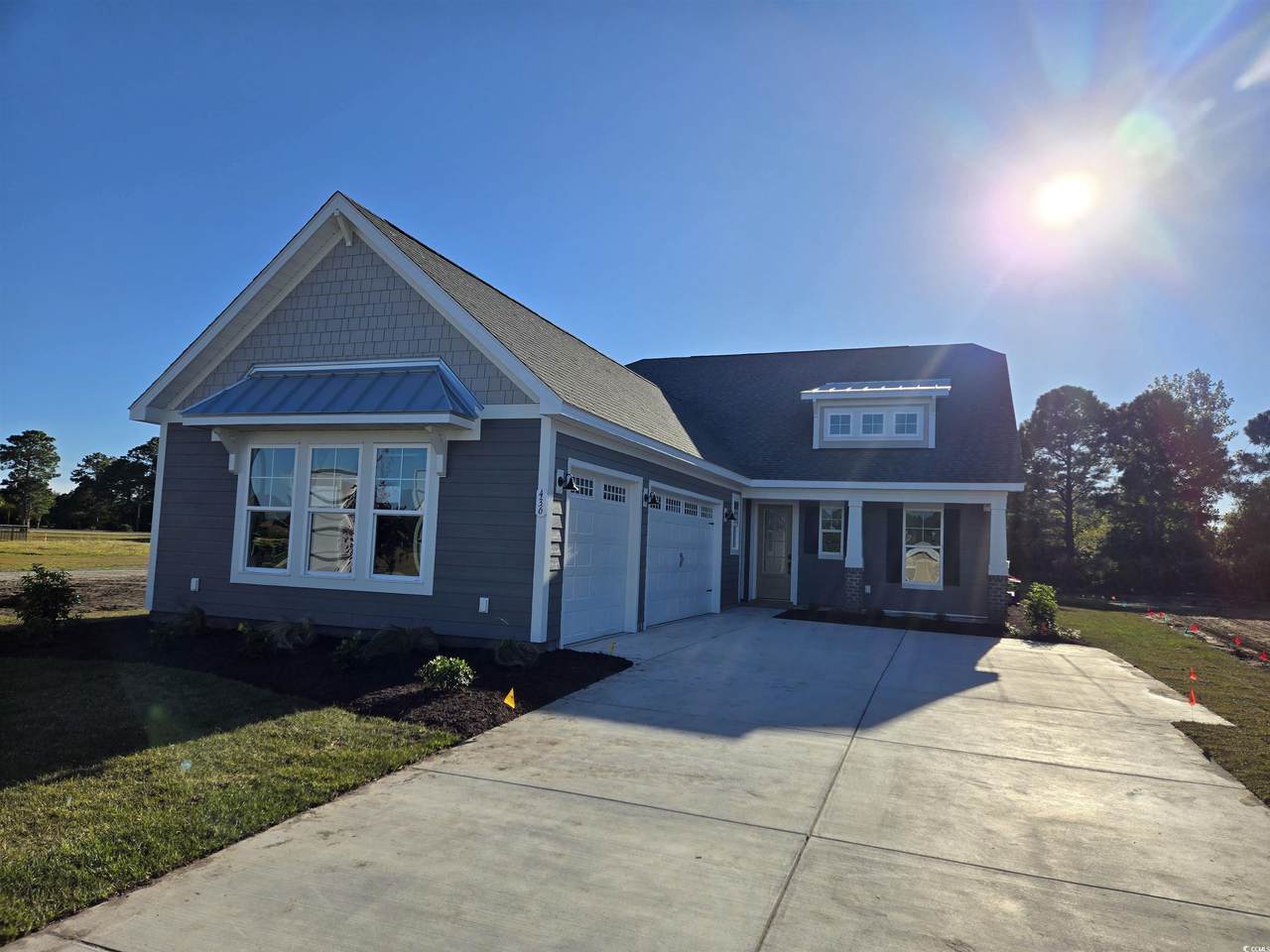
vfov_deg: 58.9
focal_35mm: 23
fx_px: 844
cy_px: 476
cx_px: 635
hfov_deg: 73.9
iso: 25
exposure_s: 1/4273
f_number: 1.8
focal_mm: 5.4
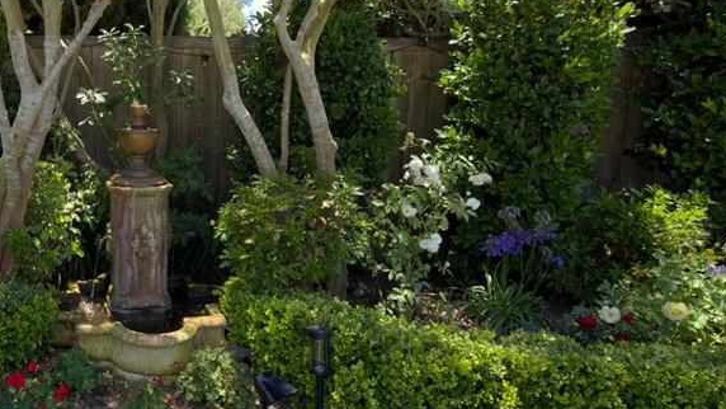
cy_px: 133
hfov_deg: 58.3
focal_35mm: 30
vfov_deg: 38.5
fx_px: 578
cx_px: 123
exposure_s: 1/80
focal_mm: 16
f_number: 4.5
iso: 100
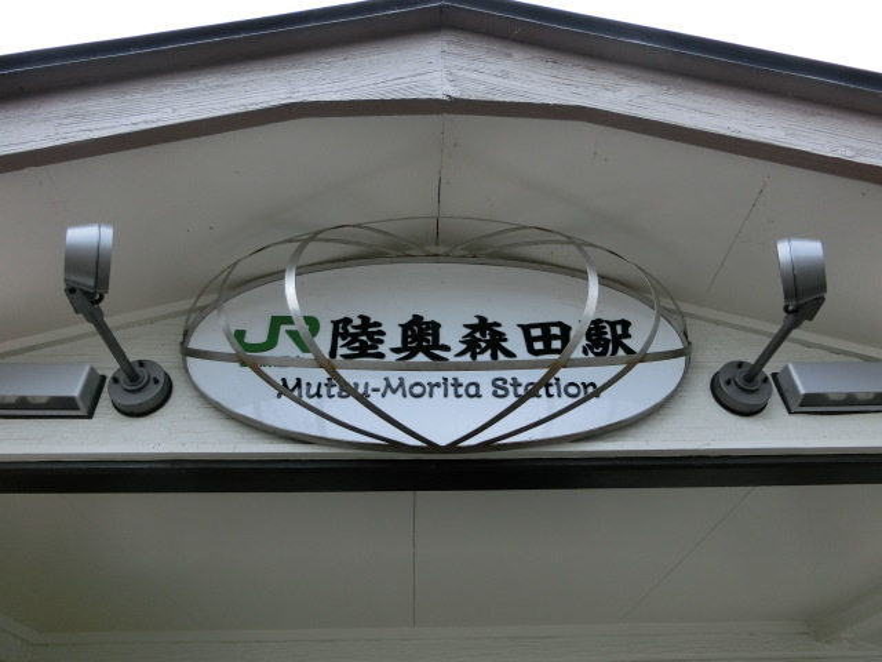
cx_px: 441
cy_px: 331
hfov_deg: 69.4
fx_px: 637
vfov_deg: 54.9
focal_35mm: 25
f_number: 3.5
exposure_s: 1/250
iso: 80
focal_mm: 4.5
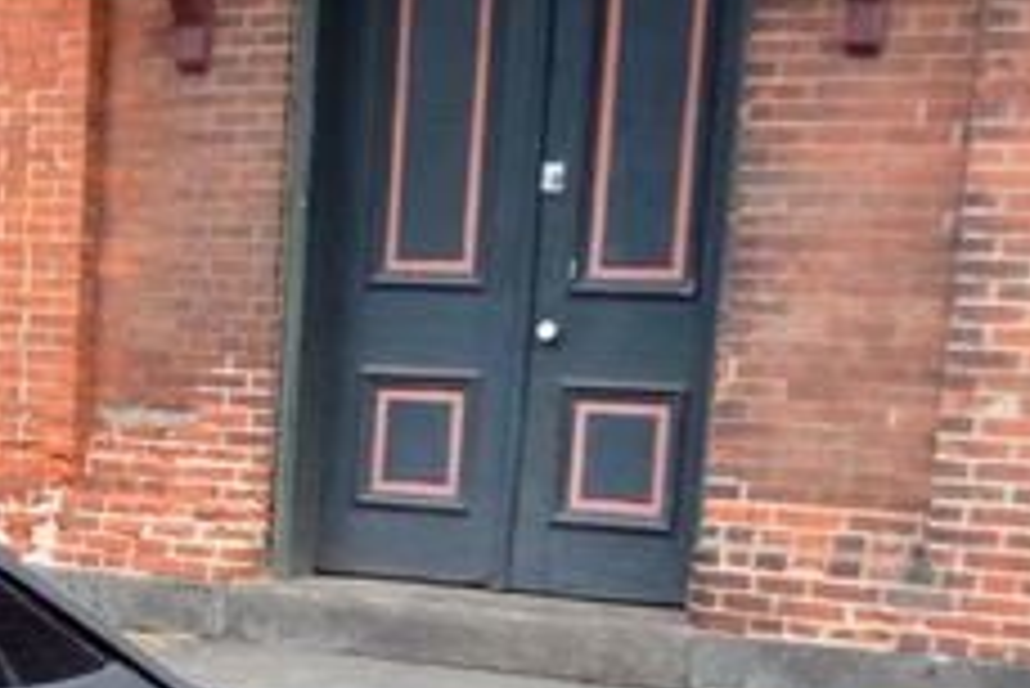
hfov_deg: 20.0
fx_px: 2634
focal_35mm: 92
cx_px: -364
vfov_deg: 14.2
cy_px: 908
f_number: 5
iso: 400
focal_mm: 22
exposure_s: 1/100
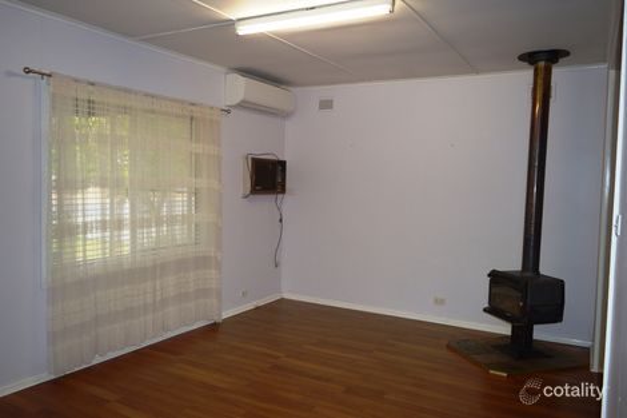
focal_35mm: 27
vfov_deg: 47.9
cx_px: 314
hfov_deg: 67.4
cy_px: 209
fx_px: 470
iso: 400
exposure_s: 1/80
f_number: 3.5
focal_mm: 18
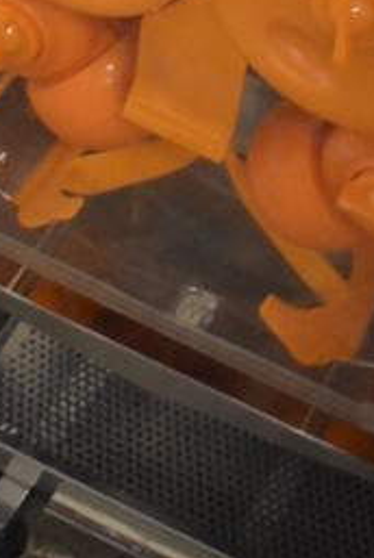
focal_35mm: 96
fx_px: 1492
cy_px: -220
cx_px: 317
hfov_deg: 14.2
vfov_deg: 19.2
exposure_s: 1/125
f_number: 3.5
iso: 3600
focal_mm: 18
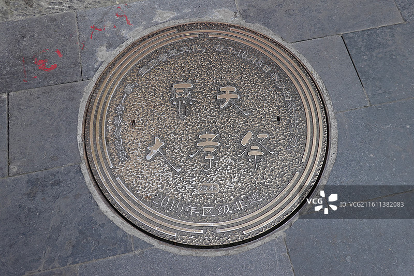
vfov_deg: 42.3
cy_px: 138
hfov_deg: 60.3
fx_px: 356
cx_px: 207
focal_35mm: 31
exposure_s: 1/200
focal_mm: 11.52
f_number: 3.5
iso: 125
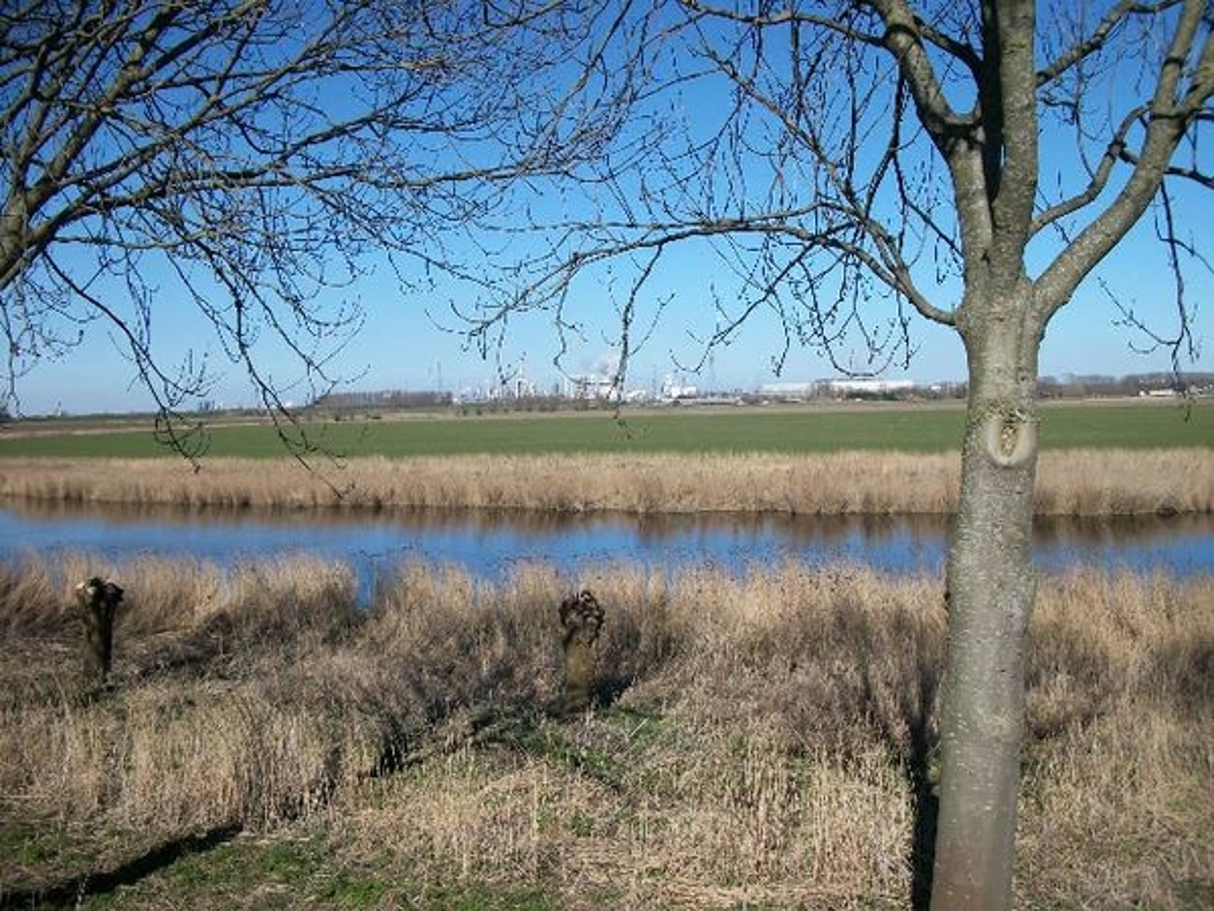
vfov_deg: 44.2
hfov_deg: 56.8
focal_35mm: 32
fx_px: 1122
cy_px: 456
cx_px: 607
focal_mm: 5.7
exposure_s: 1/250
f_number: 8.8
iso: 80
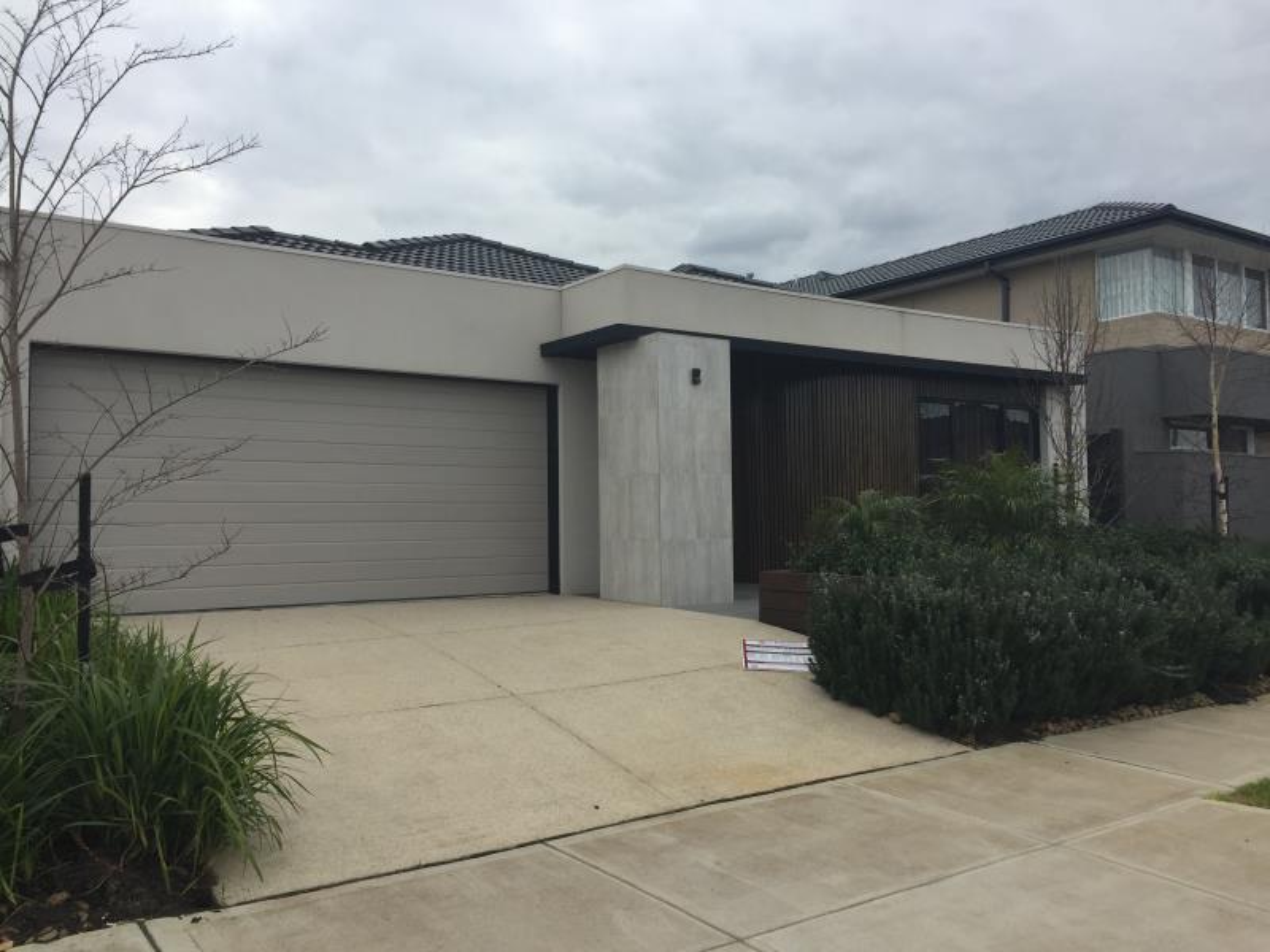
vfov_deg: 48.2
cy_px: 476
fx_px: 1064
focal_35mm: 29
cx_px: 635
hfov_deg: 61.7
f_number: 2.2
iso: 32
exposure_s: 1/1130
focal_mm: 4.15
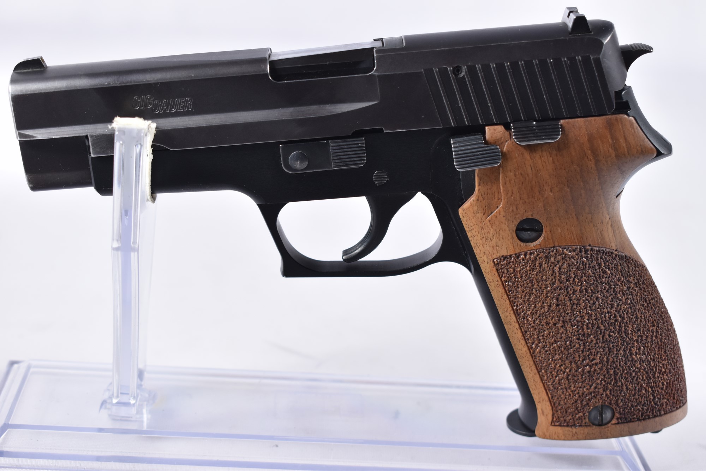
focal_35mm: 60
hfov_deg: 33.4
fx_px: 1176
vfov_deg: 22.6
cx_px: 353
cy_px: 236
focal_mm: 40
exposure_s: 1/80
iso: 640
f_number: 5
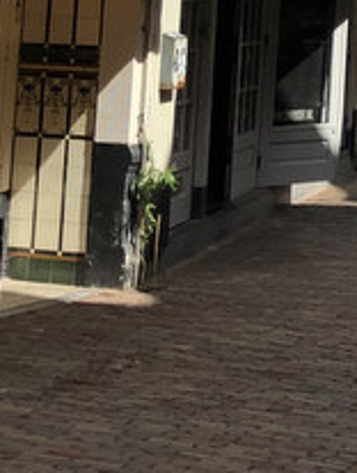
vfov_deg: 14.0
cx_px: 552
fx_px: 1727
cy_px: -352
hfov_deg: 11.3
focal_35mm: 126
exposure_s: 1/2315
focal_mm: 3.99
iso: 20
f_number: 1.8
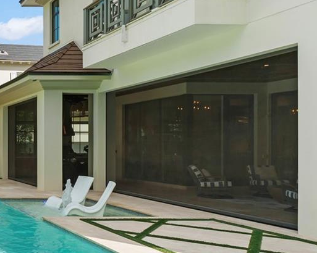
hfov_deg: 32.4
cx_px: -105
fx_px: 385
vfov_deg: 36.4
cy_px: 138
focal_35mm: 41
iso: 200
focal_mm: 14
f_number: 7.1
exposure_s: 1/500
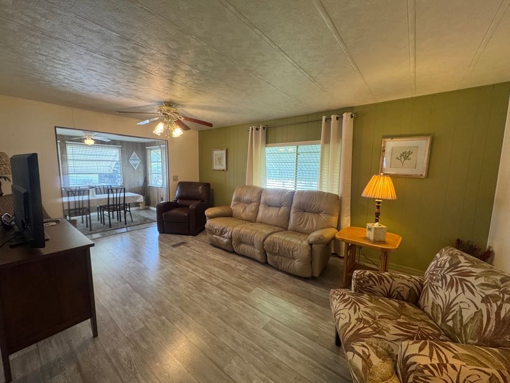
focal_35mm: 14
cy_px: 192
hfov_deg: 102.1
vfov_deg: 85.7
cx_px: 255
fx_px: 206
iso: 250
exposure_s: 1/120
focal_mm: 2.22
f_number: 2.2
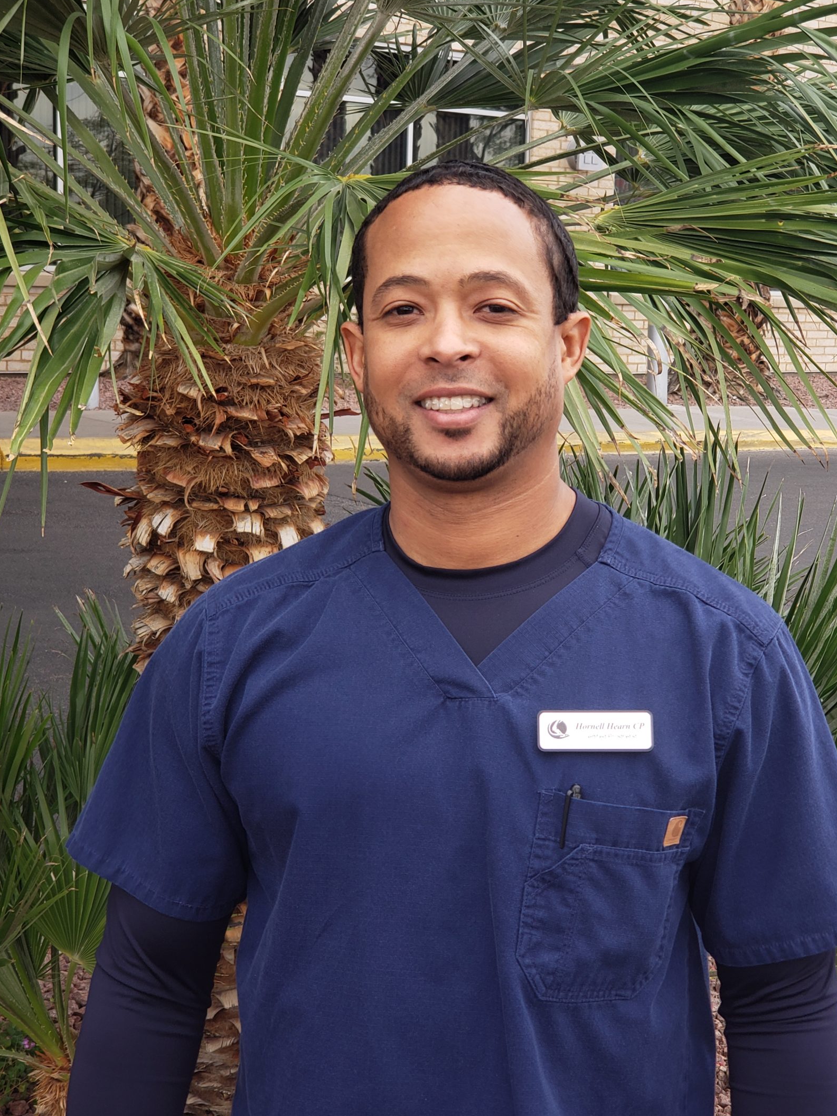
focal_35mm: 63
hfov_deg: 23.3
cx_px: 494
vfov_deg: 30.7
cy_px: 559
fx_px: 2031
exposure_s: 1/105
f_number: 2.4
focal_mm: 6
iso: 32
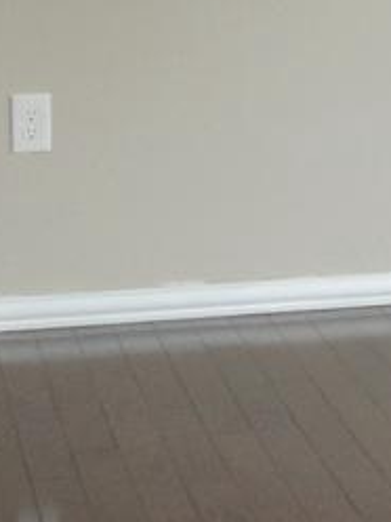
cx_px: 793
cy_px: -135
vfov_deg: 10.4
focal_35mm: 186
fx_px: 2801
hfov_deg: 7.6
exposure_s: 1/30
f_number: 3.1
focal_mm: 5.3
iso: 220
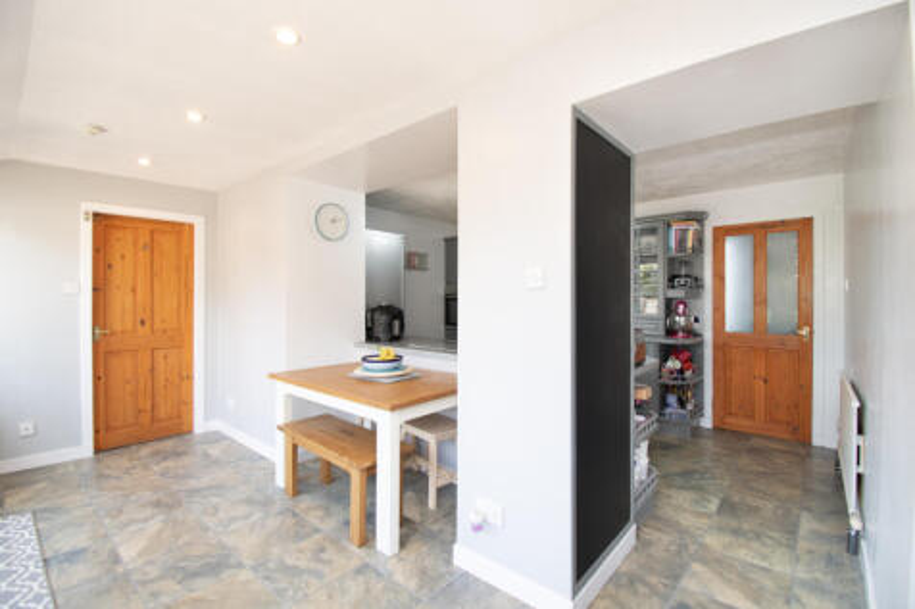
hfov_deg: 100.4
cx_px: 458
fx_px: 381
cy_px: 304
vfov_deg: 77.3
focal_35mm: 15
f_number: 8
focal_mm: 10
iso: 250
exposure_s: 1/13
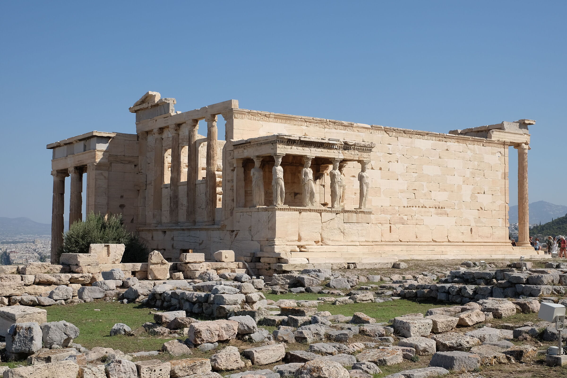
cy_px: 189
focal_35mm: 50
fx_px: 787
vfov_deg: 27.0
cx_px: 284
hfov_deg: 39.6
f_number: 10
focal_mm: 33.2
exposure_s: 1/400
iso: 200
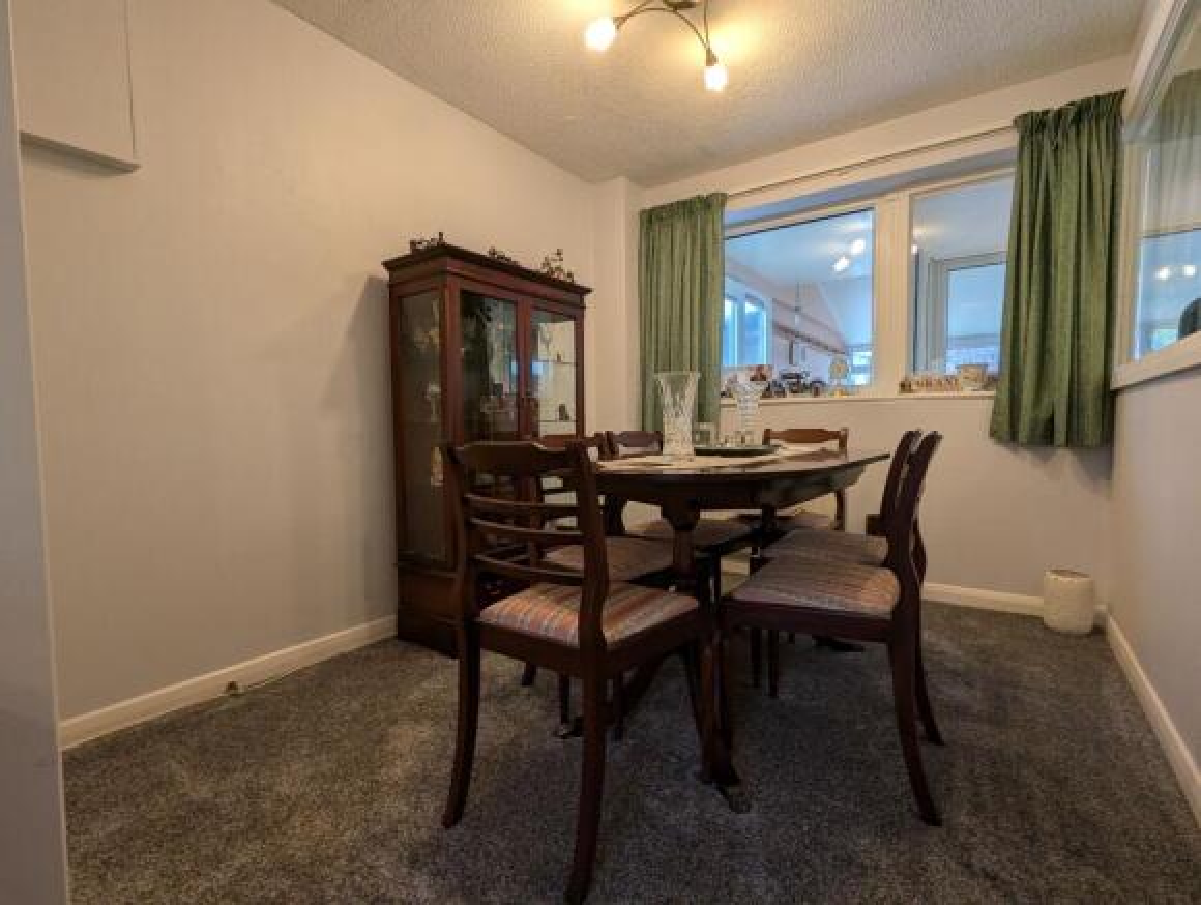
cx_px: 600
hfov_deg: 94.4
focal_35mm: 16
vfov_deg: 78.3
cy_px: 452
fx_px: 556
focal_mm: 2.35
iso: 114
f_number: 2.2
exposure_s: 1/25
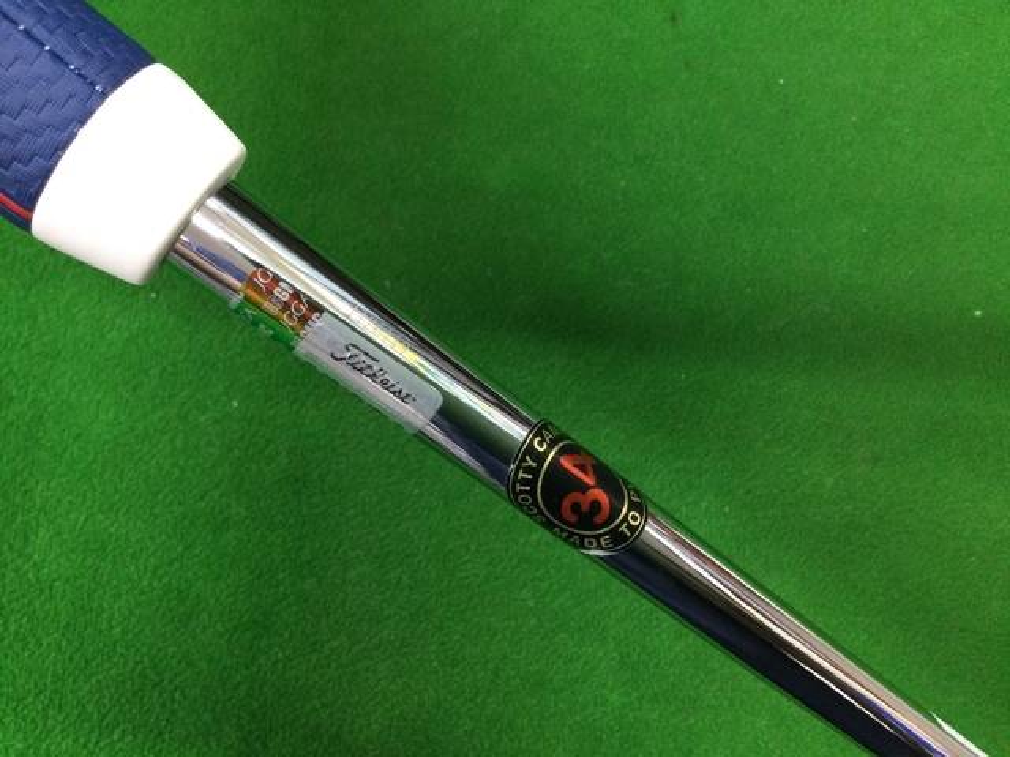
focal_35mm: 31
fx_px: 904
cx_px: 505
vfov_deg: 45.4
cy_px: 378
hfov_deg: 58.4
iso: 160
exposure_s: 1/30
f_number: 2.4
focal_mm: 3.3
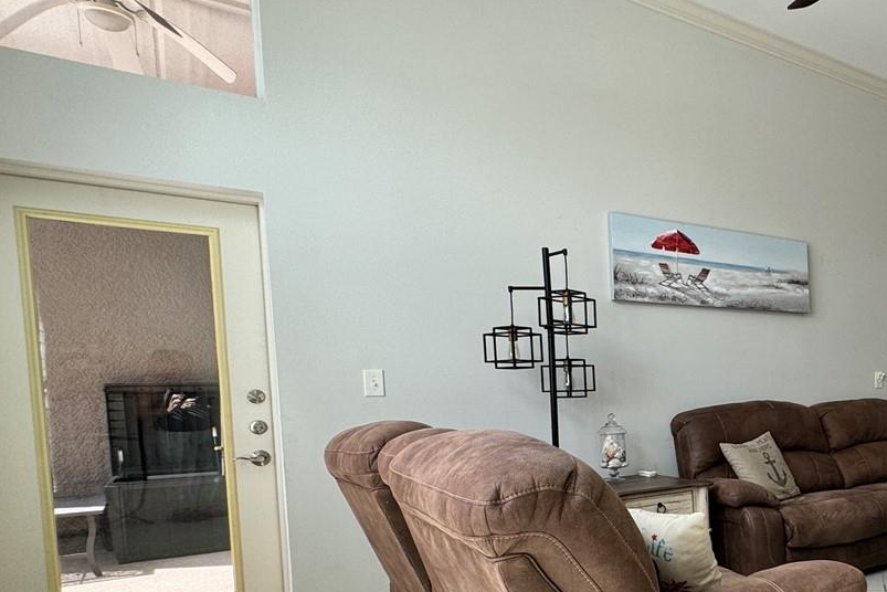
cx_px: 820
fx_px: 715
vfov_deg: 43.6
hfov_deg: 54.3
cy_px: 440
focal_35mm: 29
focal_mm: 2.22
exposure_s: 1/120
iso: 80
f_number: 2.2
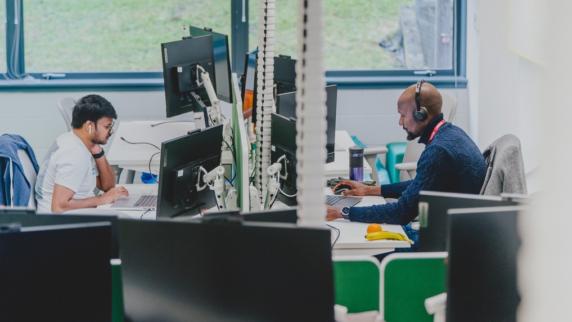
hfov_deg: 22.5
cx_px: 285
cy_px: 144
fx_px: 1441
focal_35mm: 95
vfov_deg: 12.7
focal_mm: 90
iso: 1600
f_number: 2.8
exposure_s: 1/125
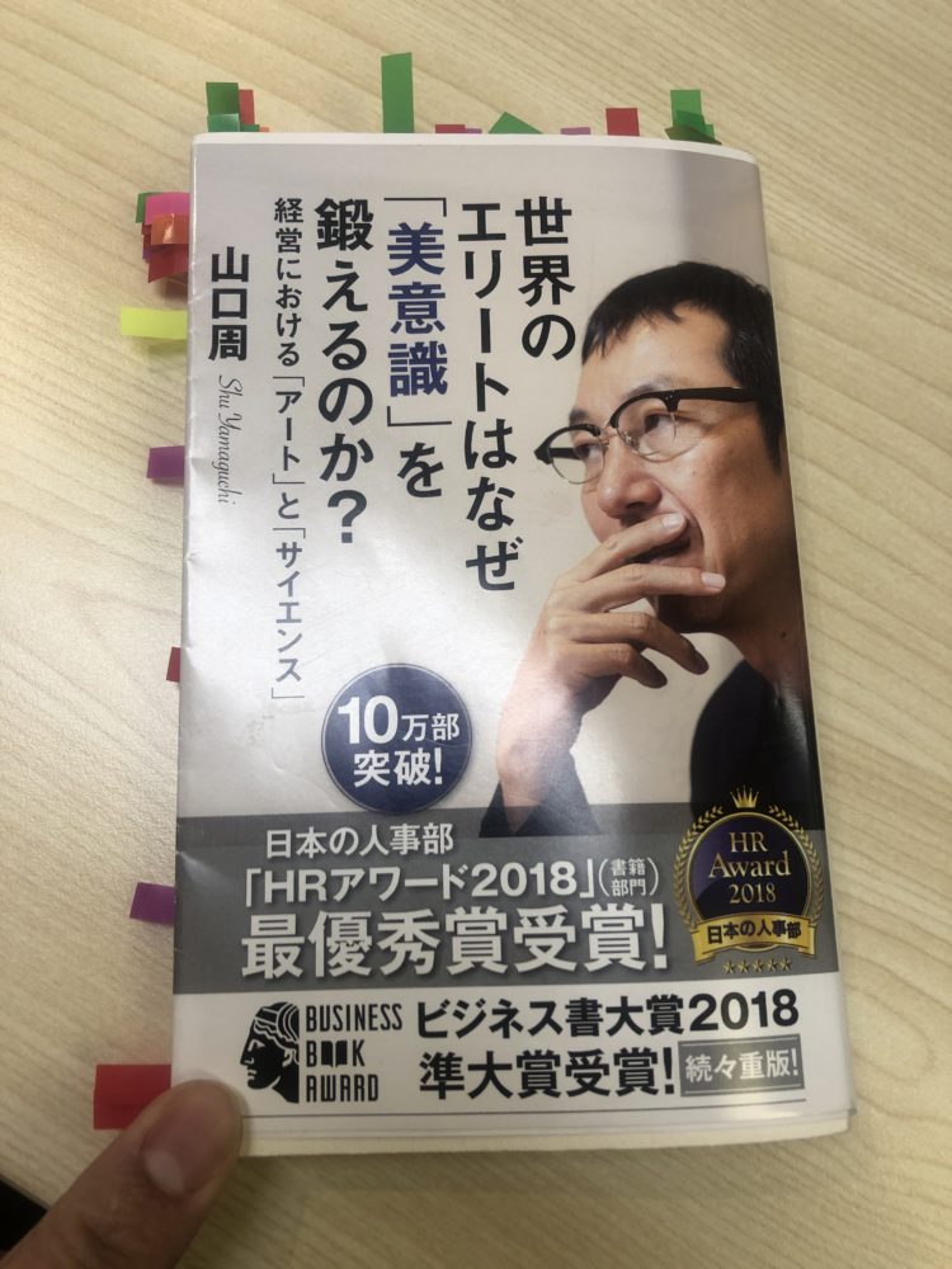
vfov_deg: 63.4
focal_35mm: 28
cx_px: 476
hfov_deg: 49.7
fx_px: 1027
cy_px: 634
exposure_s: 1/50
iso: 25
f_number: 1.8
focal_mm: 4
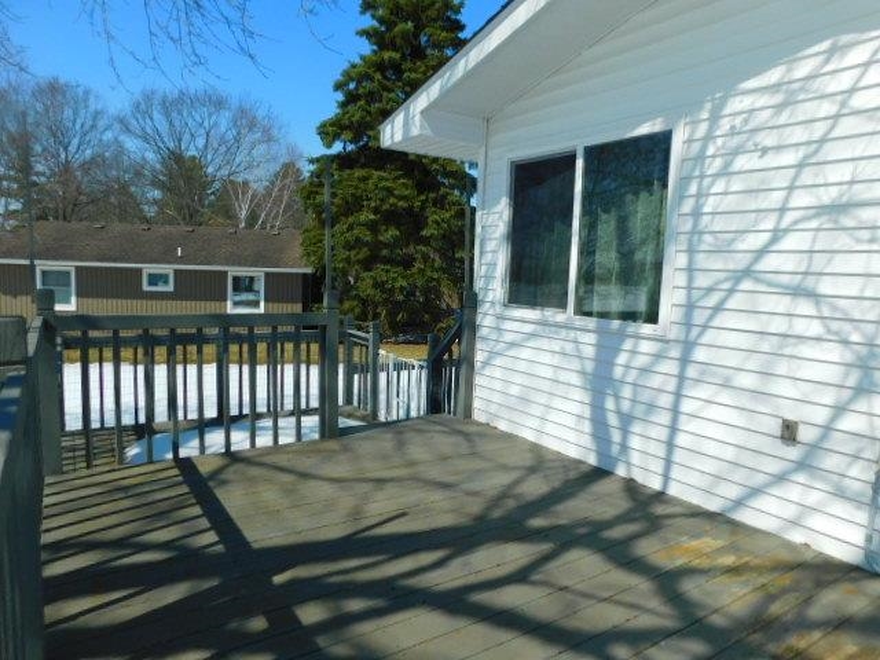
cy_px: 330
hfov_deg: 73.9
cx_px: 440
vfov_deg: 58.9
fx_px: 585
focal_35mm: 23
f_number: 6
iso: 125
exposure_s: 1/800
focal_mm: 4
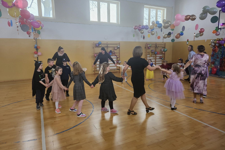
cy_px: 72
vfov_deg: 53.1
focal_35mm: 24
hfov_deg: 73.7
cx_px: 113
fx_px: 150
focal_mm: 5.4
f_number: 1.8
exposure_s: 1/180
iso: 125
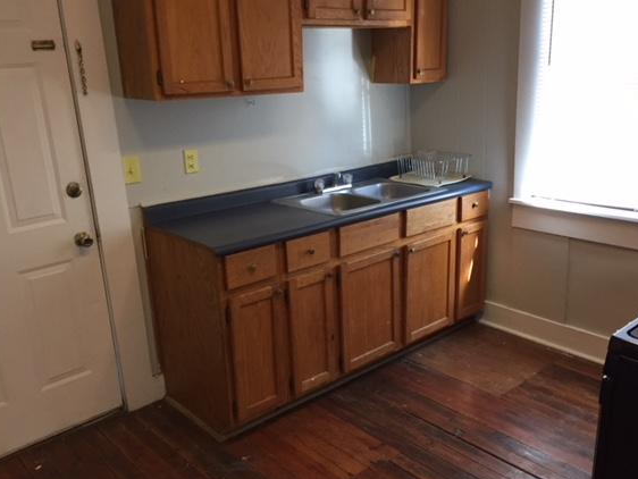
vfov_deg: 43.0
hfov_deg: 55.3
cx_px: 334
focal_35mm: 33
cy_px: 236
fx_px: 608
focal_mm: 4.15
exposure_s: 1/30
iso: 160
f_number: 2.2
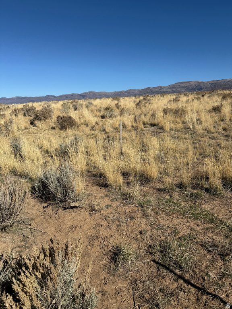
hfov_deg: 56.8
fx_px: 214
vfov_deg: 71.6
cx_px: 116
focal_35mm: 24
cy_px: 154
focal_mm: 6.76
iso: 80
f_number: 1.78
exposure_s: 1/7353
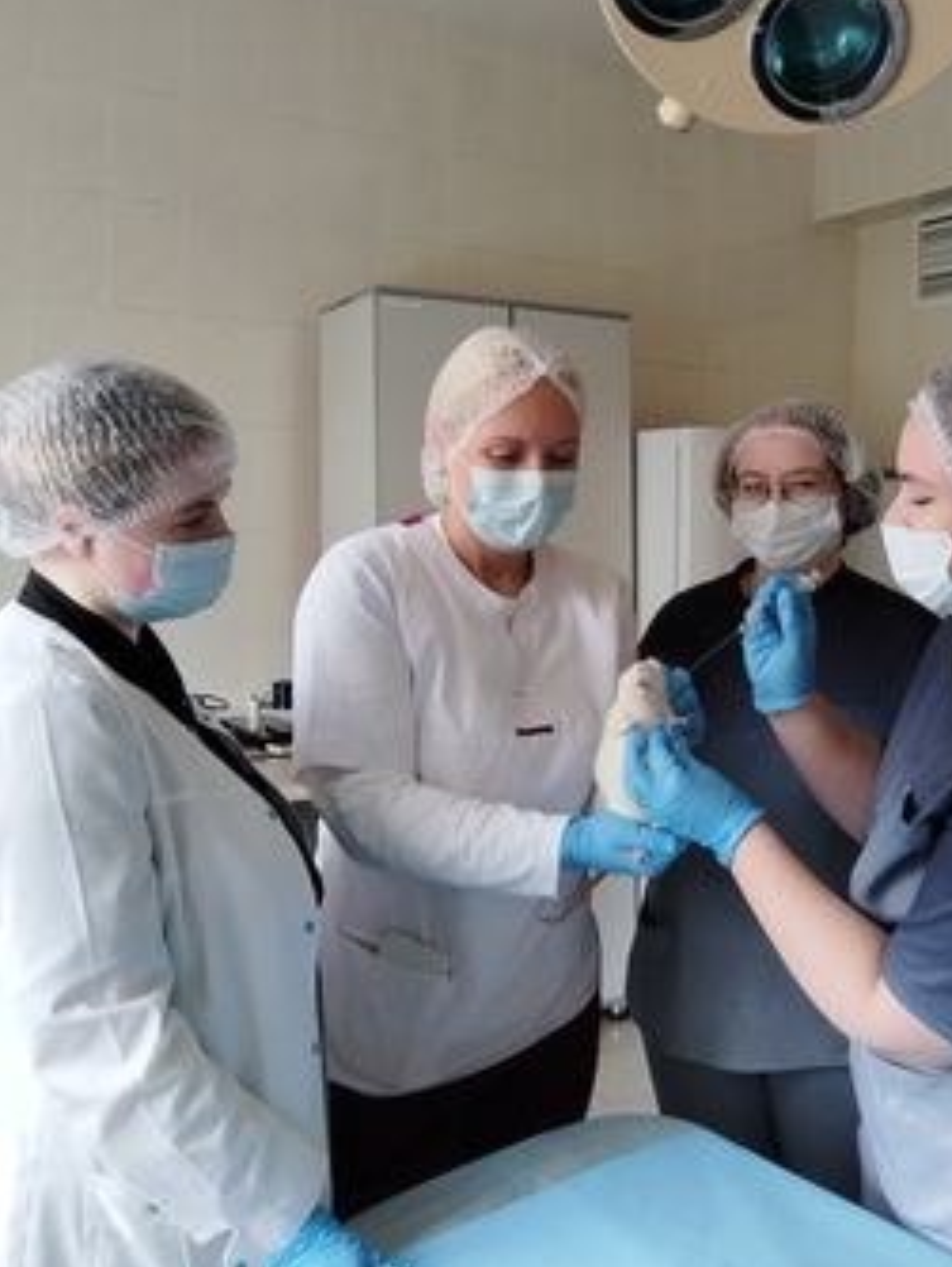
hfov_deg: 40.2
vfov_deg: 52.4
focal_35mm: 35
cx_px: 637
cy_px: 531
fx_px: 1282
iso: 998
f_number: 1.9
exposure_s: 1/100
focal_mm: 4.95
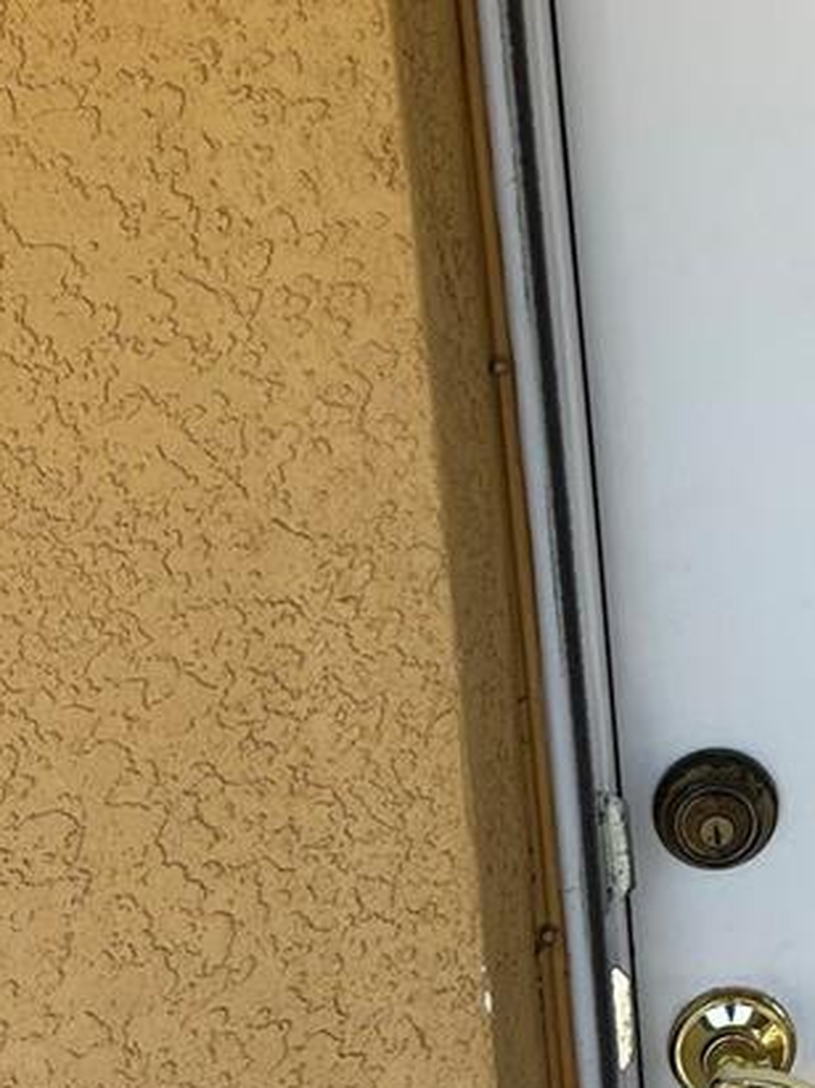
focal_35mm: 76
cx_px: 1035
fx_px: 2387
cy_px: 508
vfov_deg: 25.7
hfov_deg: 18.2
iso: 50
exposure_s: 1/902
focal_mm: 5.7
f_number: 1.5
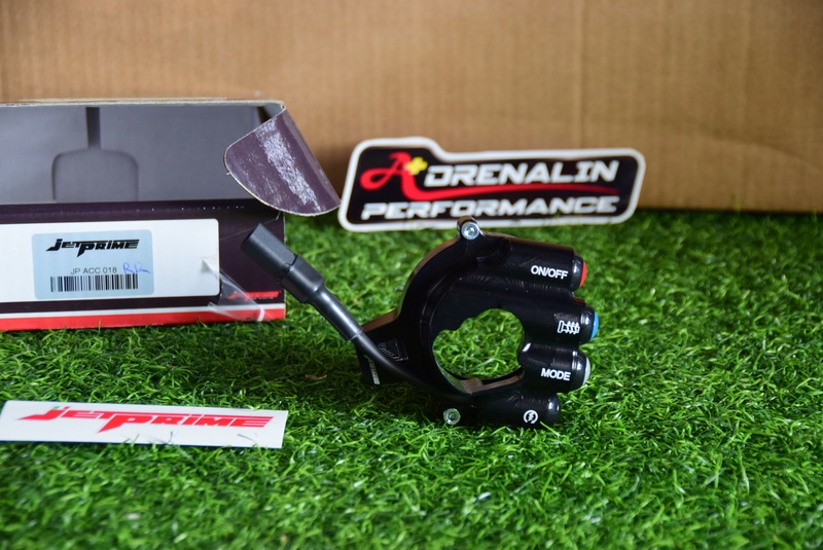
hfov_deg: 16.6
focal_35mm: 123
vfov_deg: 11.2
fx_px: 2814
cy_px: 275
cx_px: 412
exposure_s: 1/50
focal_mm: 82
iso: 800
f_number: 5
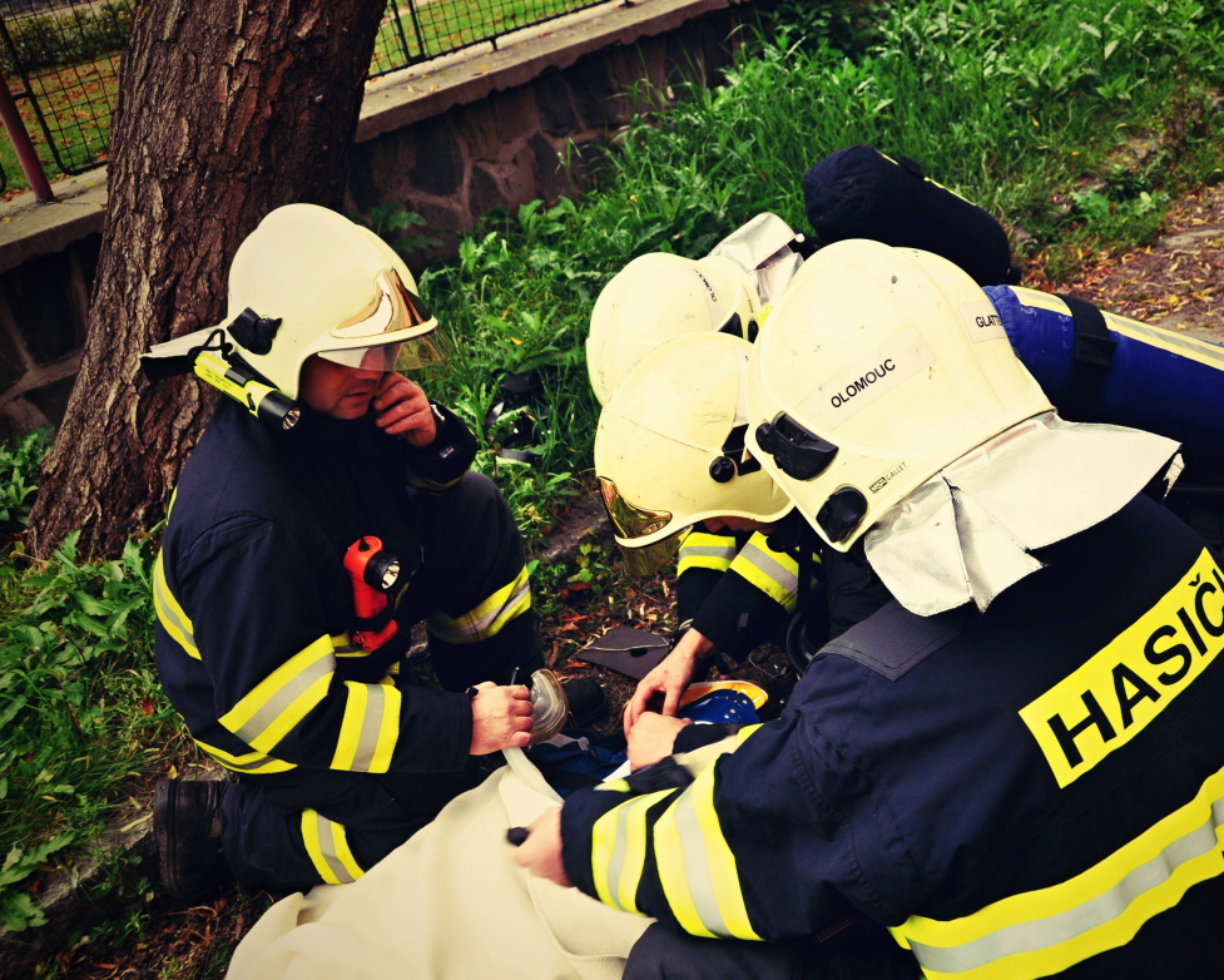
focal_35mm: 38
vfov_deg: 39.2
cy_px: 484
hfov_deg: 47.6
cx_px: 743
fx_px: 1377
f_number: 6.3
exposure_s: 1/160
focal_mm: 22
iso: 200
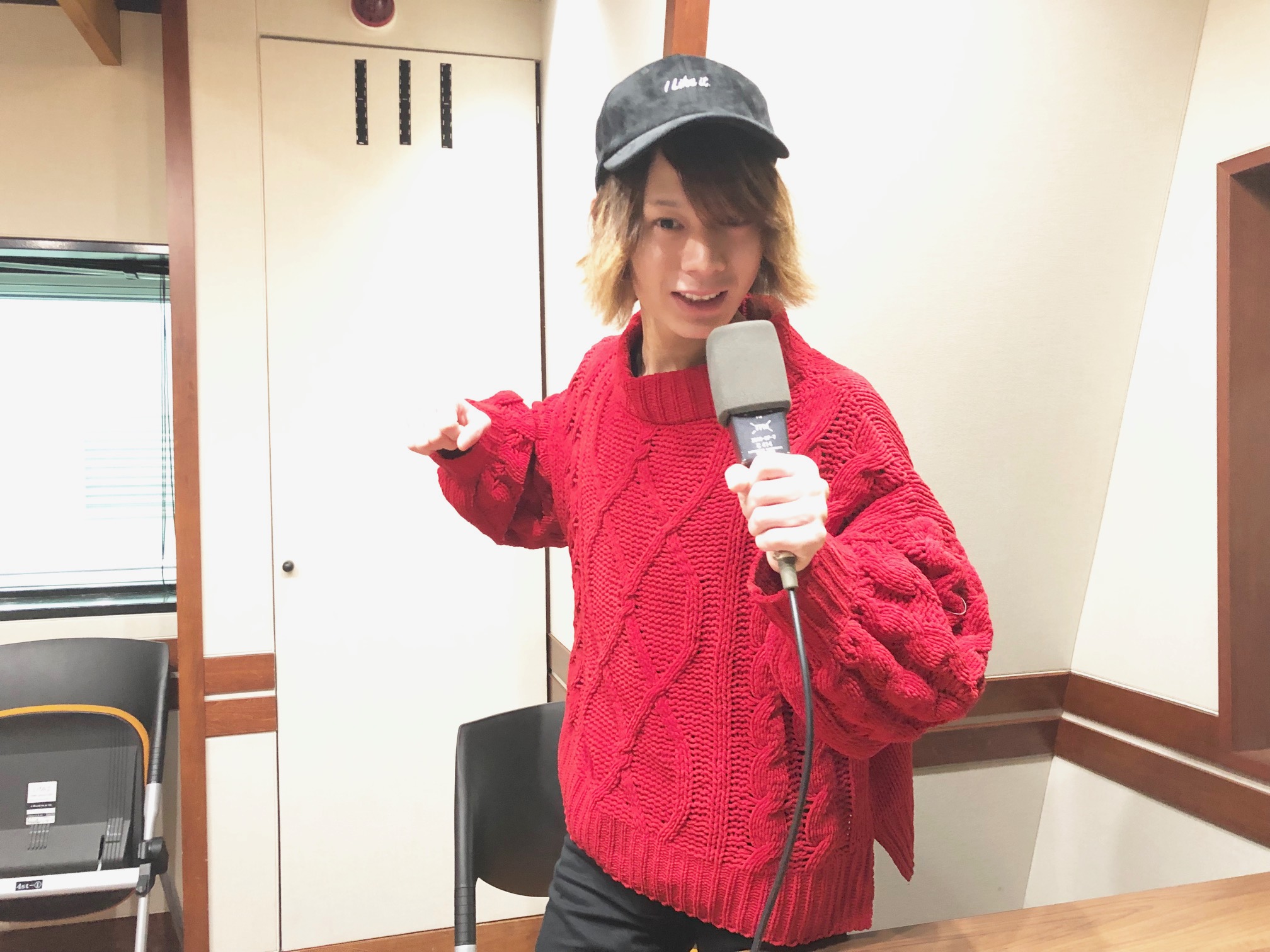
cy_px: 476
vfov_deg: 49.7
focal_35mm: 28
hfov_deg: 63.4
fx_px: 1027
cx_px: 635
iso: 100
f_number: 1.8
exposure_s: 1/4
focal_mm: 4
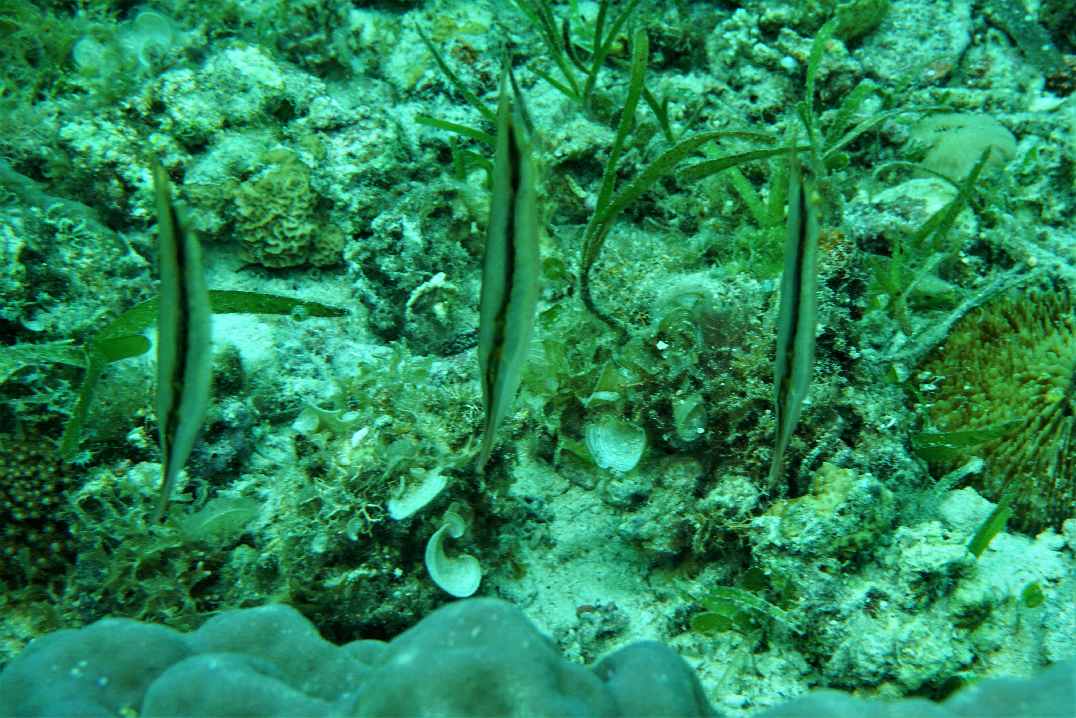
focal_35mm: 50
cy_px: 359
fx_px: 1480
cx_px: 538
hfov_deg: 40.0
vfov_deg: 27.3
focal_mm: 33
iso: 250
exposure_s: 1/125
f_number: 8
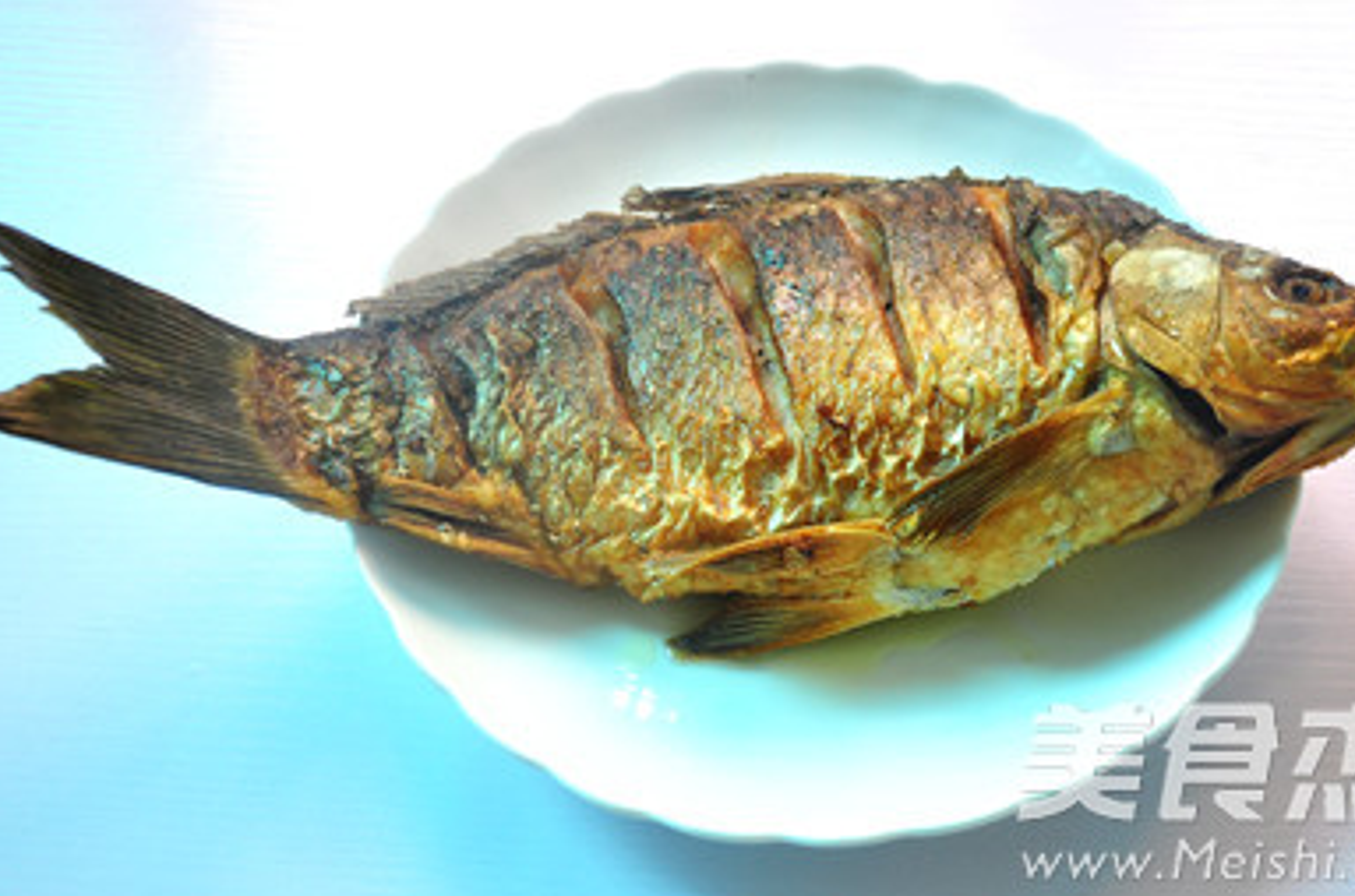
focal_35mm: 62
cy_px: 430
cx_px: 702
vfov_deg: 21.9
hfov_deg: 32.7
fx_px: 2312
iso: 250
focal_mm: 35
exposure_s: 1/10
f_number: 5.6
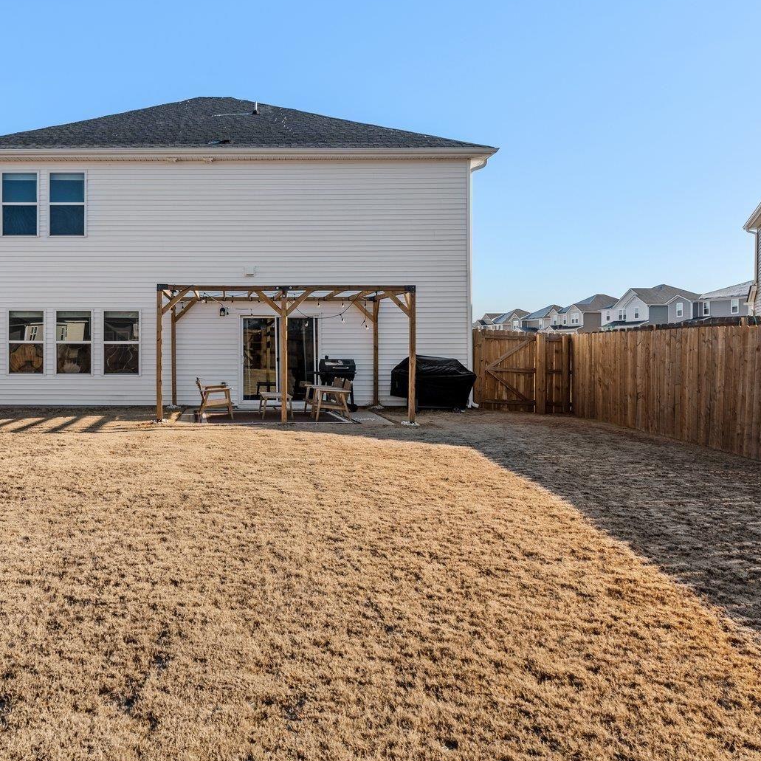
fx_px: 672
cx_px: 224
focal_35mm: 27
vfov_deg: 59.0
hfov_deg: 57.1
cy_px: 352
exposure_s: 1/1000
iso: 250
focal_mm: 16
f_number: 9
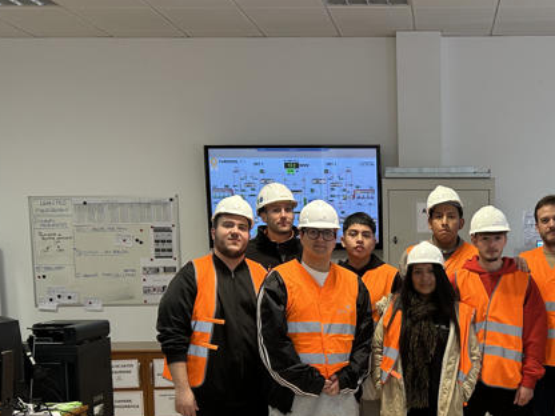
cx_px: 450
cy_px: 320
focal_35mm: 50
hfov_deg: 36.8
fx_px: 802
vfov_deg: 28.6
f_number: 1.5
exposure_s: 1/50
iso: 100
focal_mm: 5.7
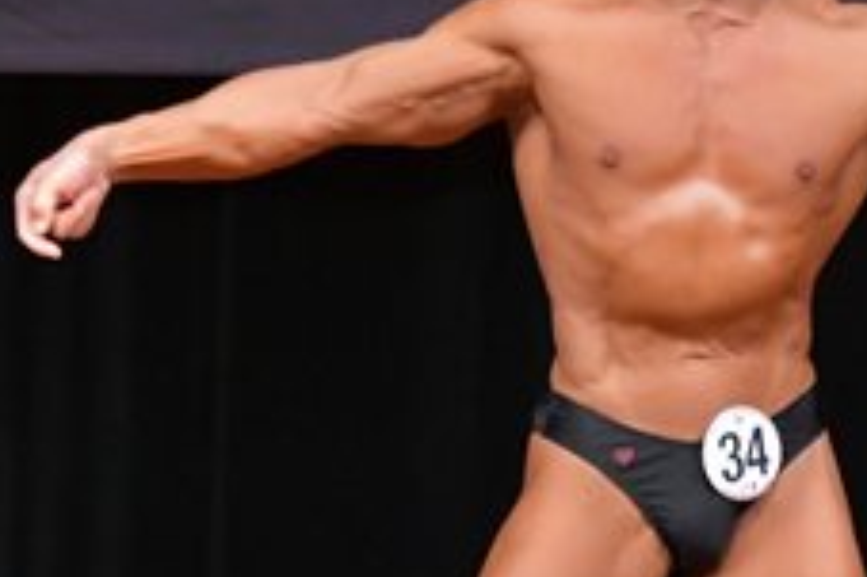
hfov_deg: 2.1
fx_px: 23367
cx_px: 590
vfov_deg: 1.4
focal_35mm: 971
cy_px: 451
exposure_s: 1/400
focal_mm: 190
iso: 5000
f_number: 5.6
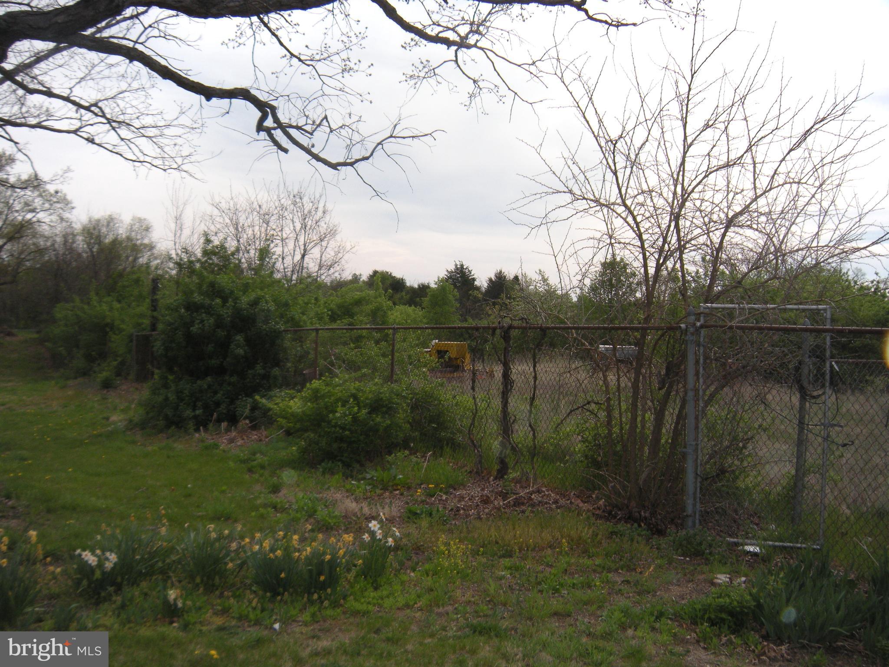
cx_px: 444
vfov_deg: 40.7
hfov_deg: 52.6
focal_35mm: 35
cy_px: 334
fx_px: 899
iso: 89
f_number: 3.8
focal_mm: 5.9
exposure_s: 1/1028
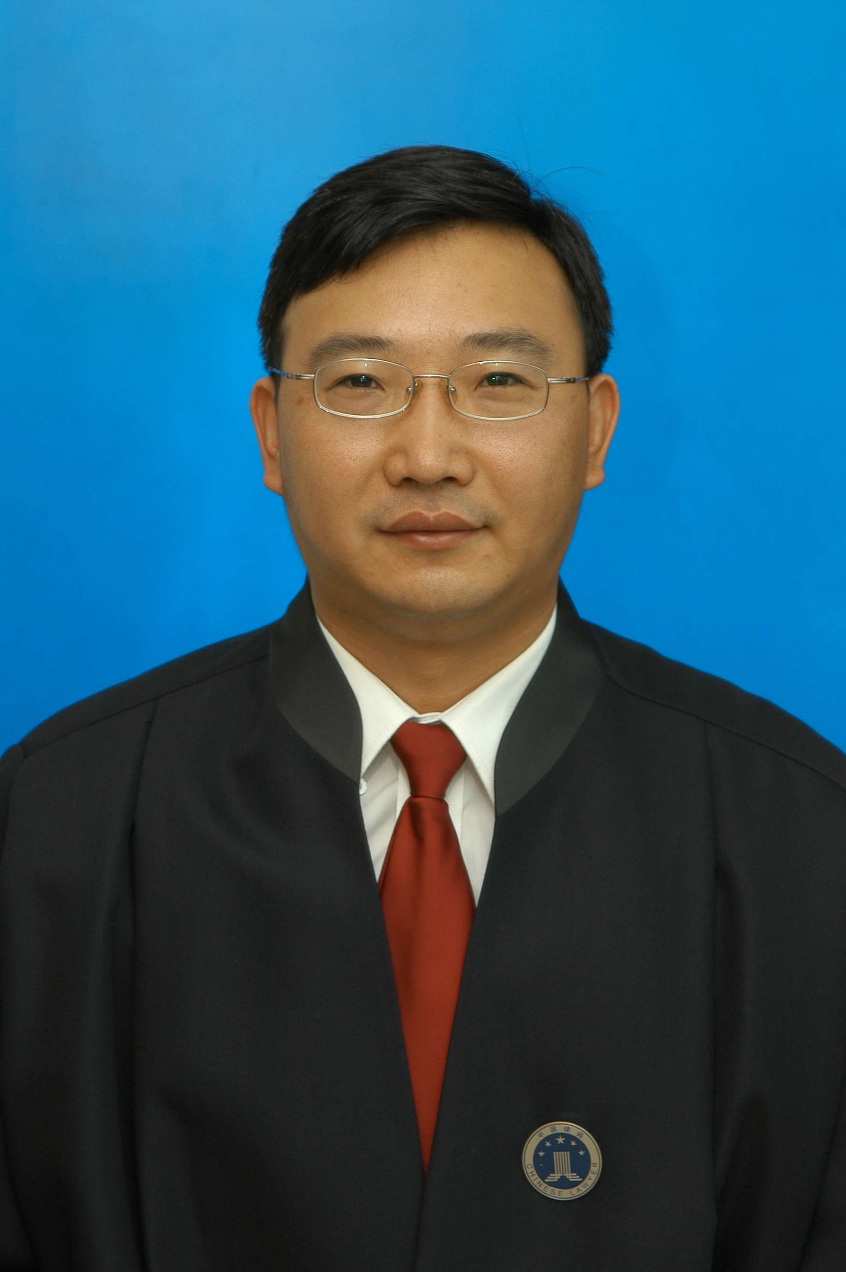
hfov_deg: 9.6
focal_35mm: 143
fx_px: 5033
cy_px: 609
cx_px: 437
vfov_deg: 14.4
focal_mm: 85
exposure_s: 1/100
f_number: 4
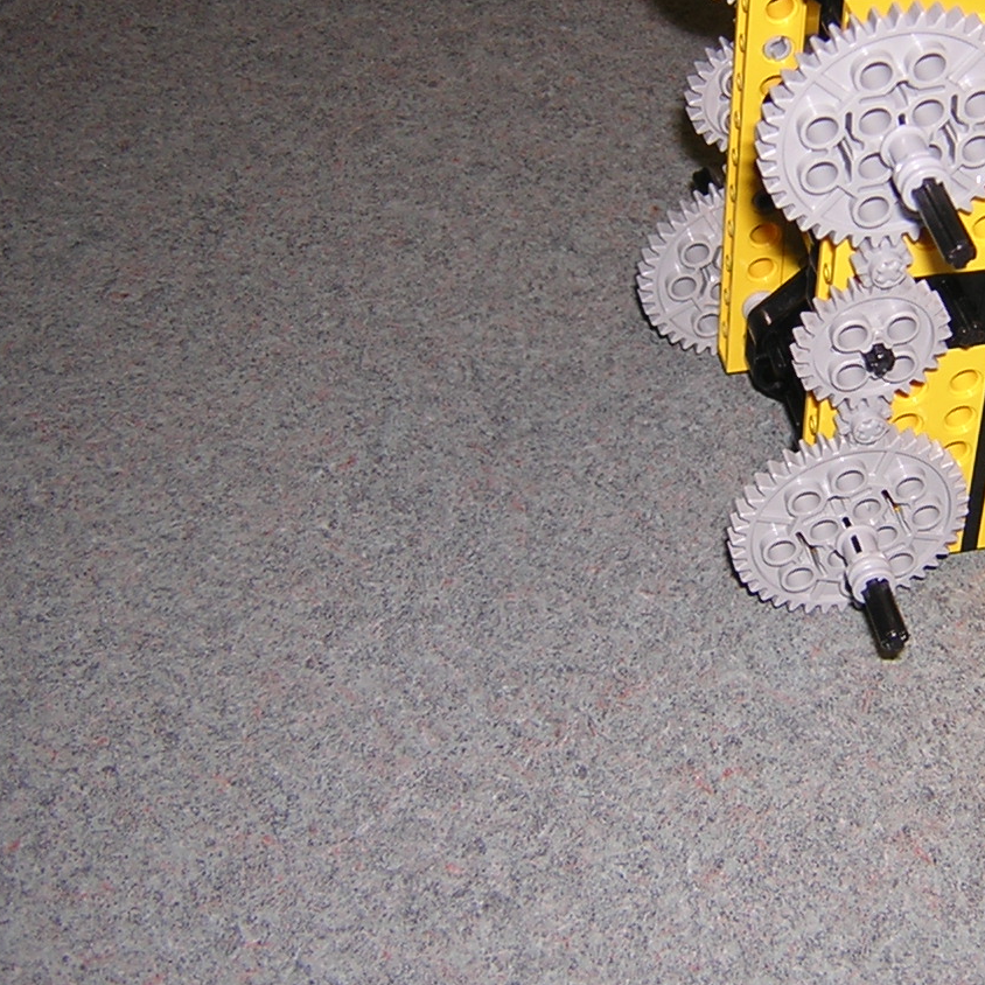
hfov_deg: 25.3
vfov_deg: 25.5
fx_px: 2157
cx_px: 788
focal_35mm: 67
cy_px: 305
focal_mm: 5.2
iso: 100
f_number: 2.7
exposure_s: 1/60.1
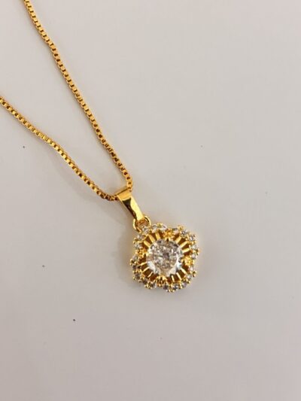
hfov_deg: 53.1
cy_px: 200
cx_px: 150
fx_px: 301
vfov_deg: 67.3
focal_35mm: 26
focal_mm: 5.7
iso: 160
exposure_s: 1/50
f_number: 1.5
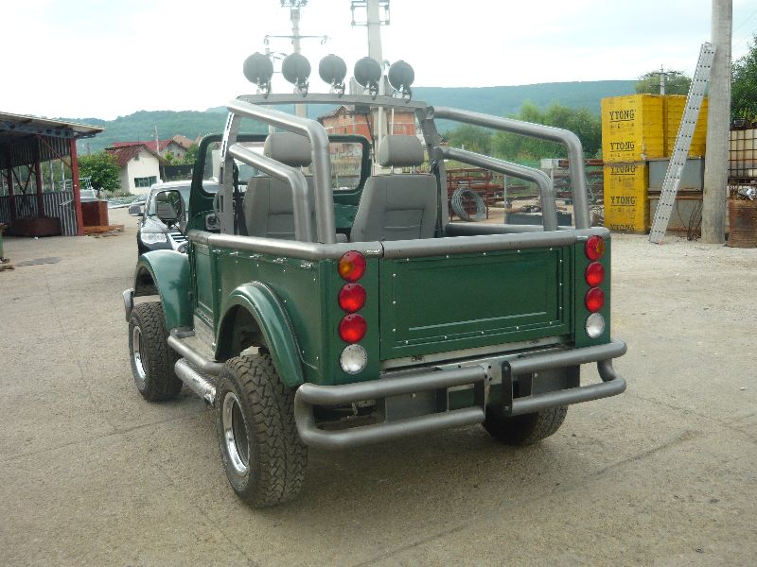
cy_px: 284
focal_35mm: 33
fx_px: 722
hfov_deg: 55.4
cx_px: 378
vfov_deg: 42.9
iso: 100
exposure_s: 1/200
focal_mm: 5.5
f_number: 2.8
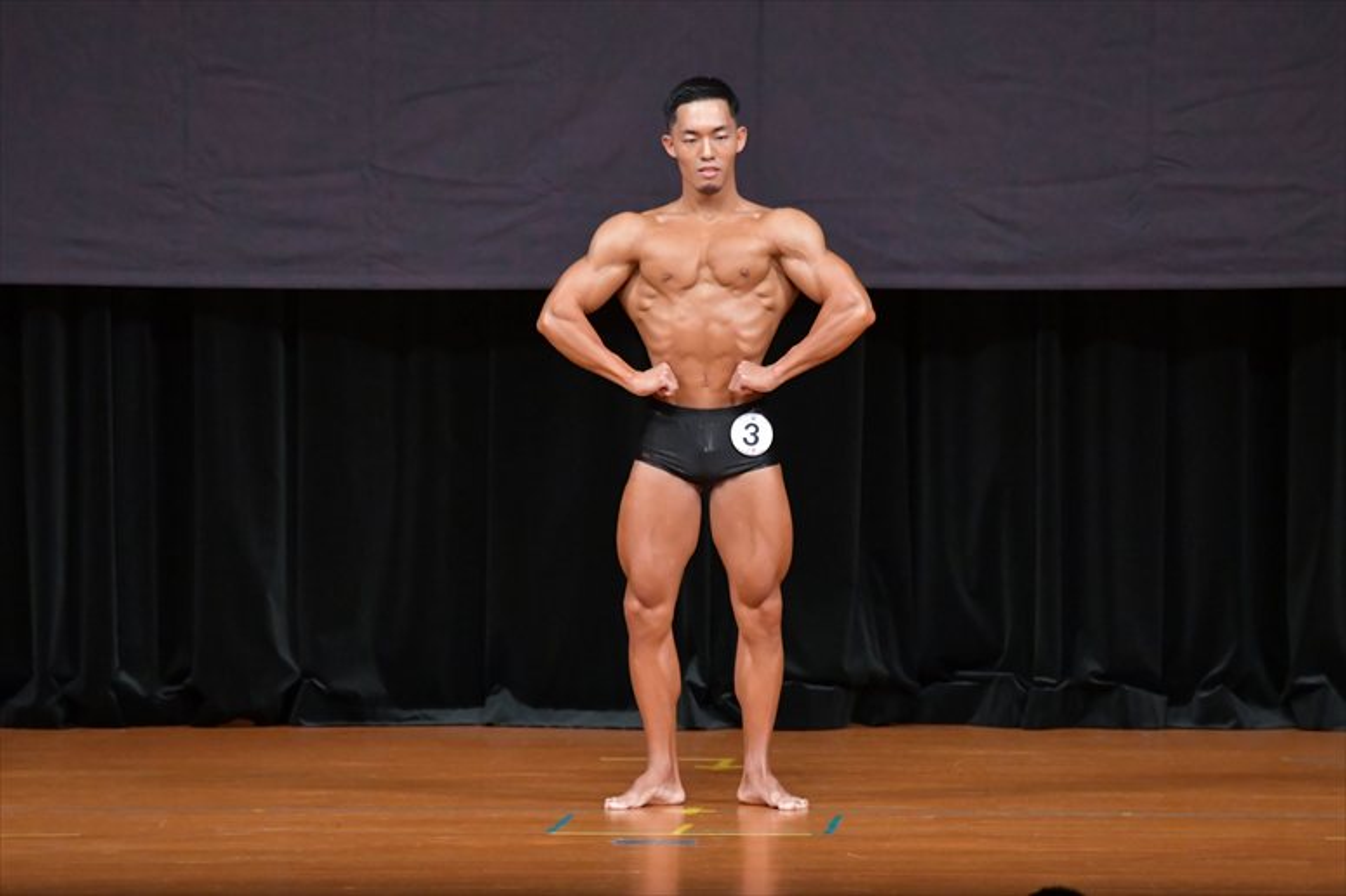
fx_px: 10651
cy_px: 448
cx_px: 673
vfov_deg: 4.8
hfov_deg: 7.2
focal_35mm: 285
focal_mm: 190
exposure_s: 1/400
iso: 5000
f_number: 5.6
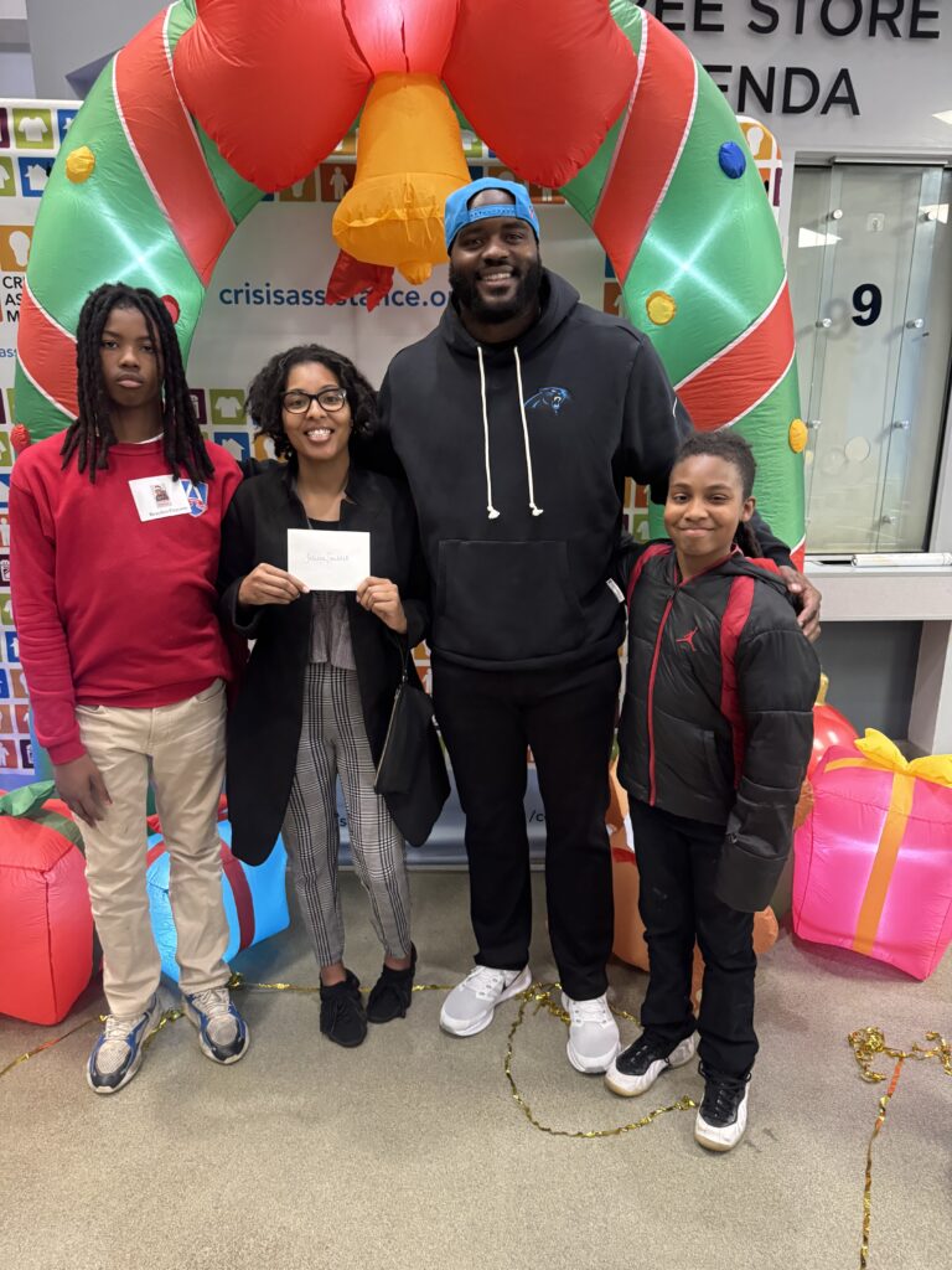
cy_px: 635
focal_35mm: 24
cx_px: 476
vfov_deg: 71.6
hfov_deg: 56.8
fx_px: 880
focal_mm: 6.76
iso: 800
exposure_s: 1/40
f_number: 1.78
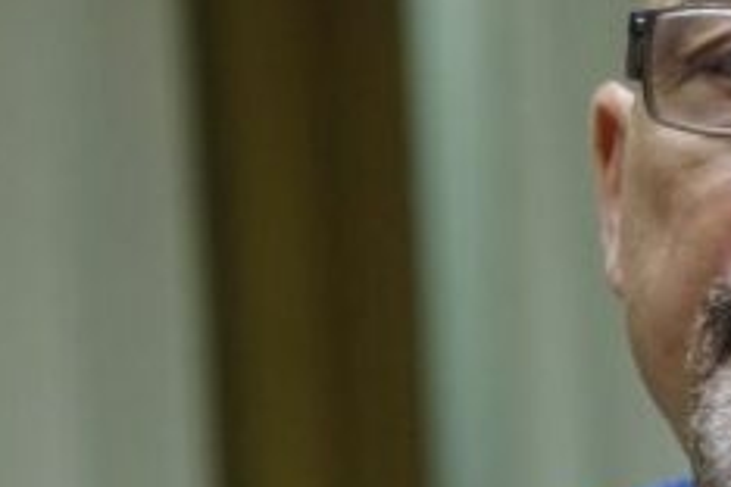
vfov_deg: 1.7
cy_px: 418
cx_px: 981
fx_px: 16365
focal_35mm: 806
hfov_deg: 2.6
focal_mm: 164
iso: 3200
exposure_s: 1/200
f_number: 4.6
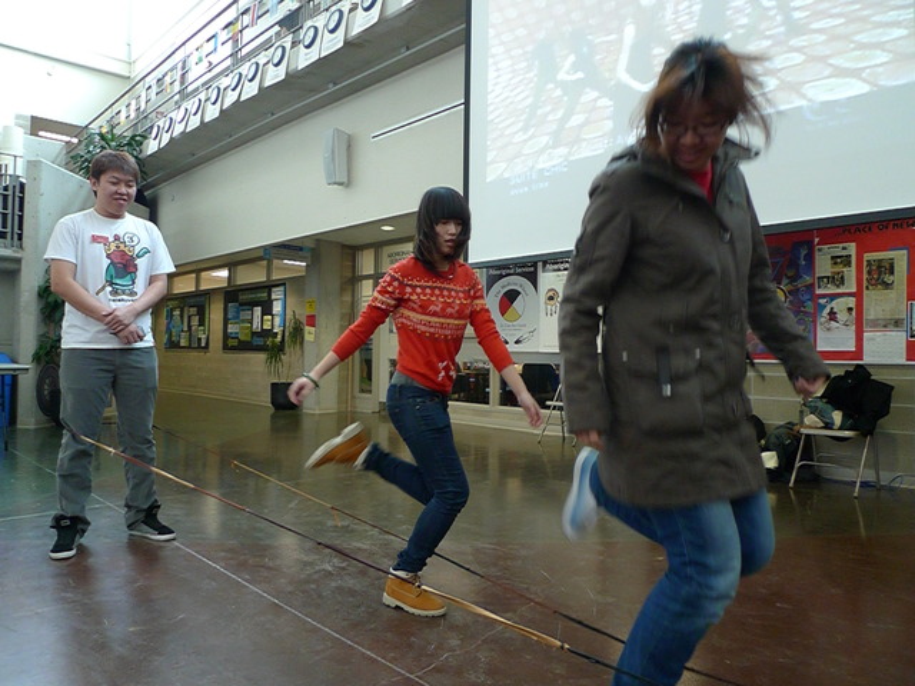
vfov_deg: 56.8
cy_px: 343
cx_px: 458
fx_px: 634
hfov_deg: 71.6
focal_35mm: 24
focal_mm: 5.1
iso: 500
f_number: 2
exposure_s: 1/80
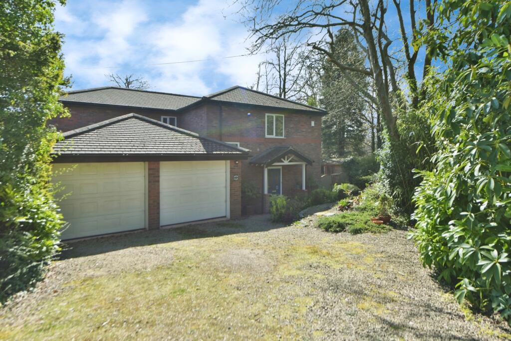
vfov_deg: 62.0
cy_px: 170
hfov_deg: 83.9
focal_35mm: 20
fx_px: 284
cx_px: 256
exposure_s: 1/1250
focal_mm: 20
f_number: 8
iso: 500
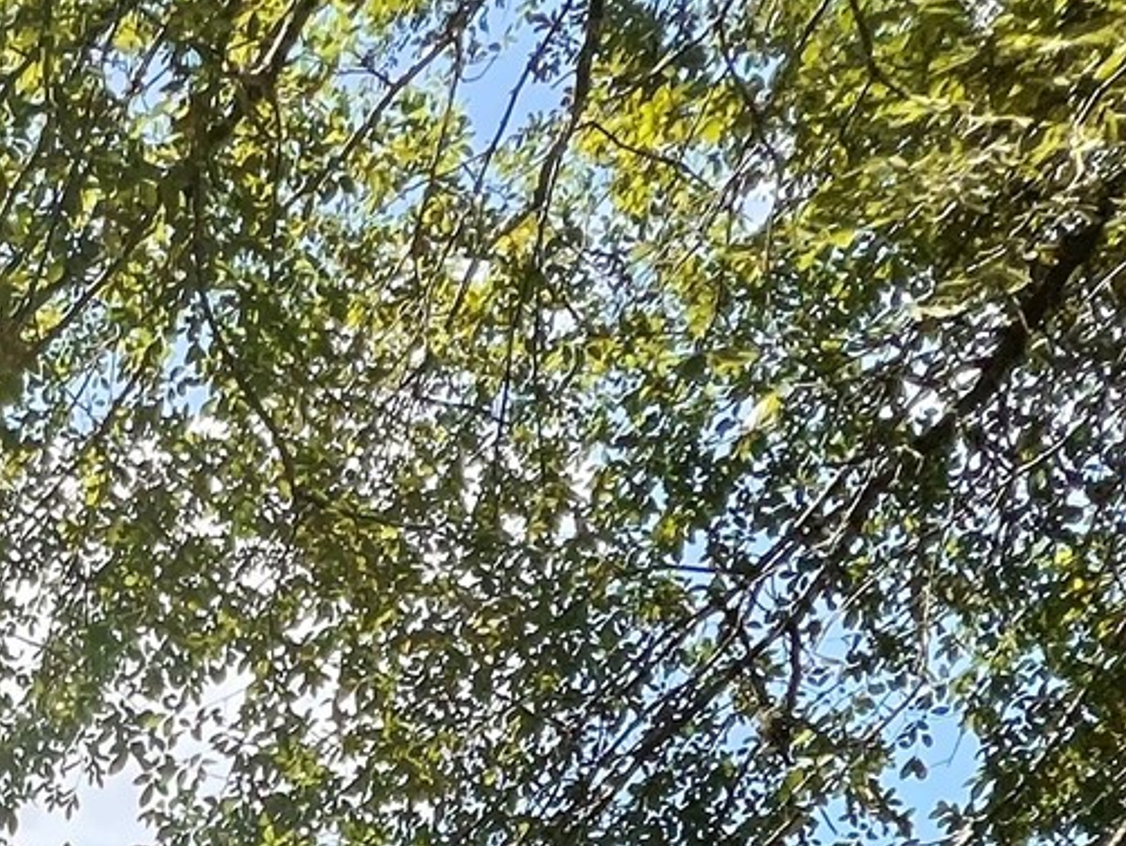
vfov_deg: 18.6
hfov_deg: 29.1
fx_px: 1725
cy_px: 1663
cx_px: -345
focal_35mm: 53
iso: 32
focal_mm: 1.57
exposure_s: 1/605
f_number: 1.8
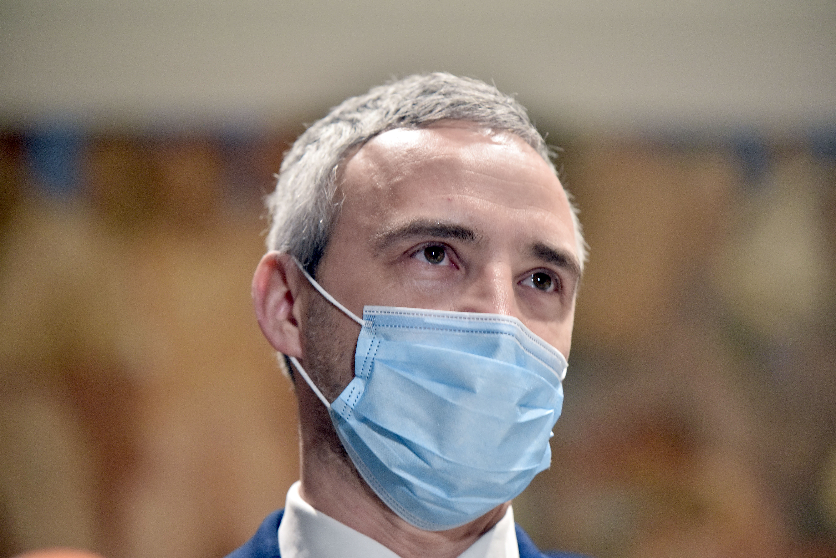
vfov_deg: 6.9
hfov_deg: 10.3
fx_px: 4646
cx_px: 418
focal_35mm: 200
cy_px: 279
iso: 2000
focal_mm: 200
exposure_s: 1/125
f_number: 3.5
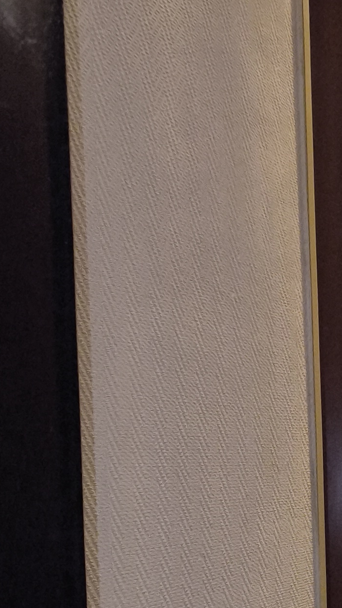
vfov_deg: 25.3
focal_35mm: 82
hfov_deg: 12.7
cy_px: 519
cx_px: 701
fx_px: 1322
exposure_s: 1/50
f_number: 1.6
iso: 1250
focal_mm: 6.57
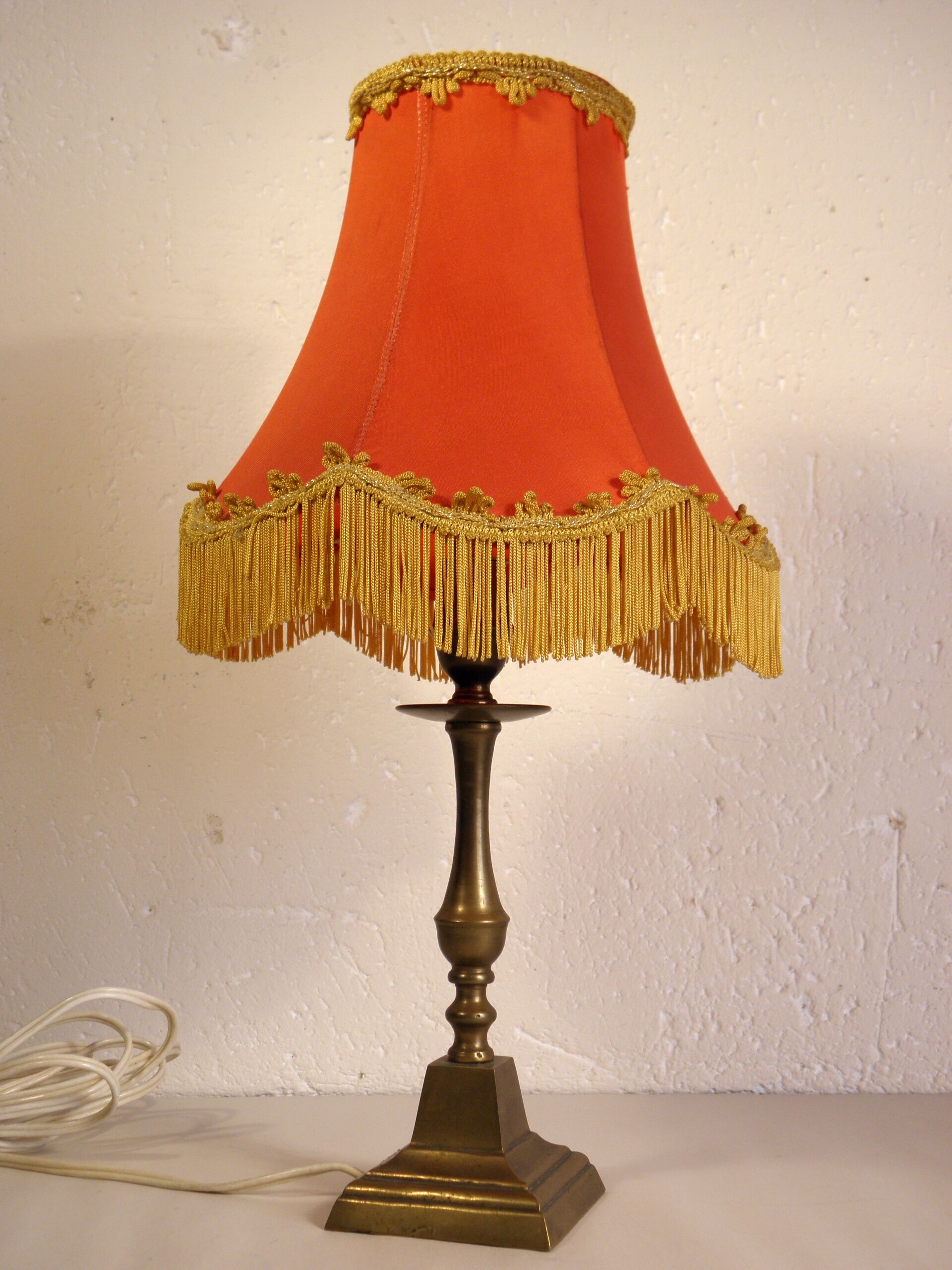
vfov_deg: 42.9
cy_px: 635
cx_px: 476
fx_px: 1613
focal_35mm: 44
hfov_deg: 32.9
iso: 100
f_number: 3.9
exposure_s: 1/80
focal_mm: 7.9
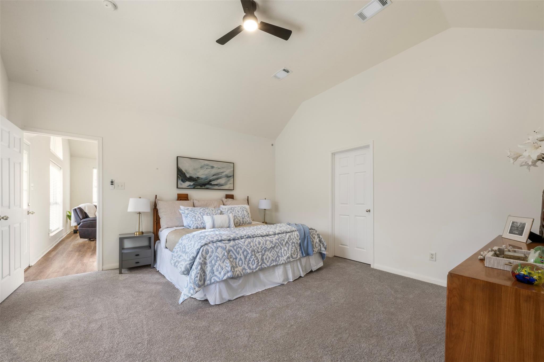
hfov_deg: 104.3
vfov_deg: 81.2
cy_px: 181
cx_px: 272
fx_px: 212
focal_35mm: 14
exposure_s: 2.5
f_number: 9
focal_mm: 14
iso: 250
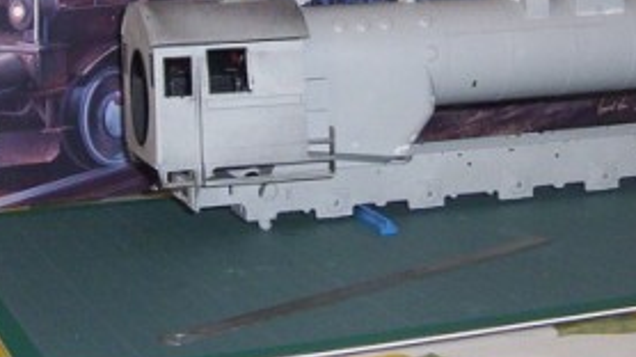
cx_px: 313
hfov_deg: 21.8
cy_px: -54
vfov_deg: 12.1
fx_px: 1652
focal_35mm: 98
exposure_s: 1/60
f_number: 3.84
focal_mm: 5.26
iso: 140
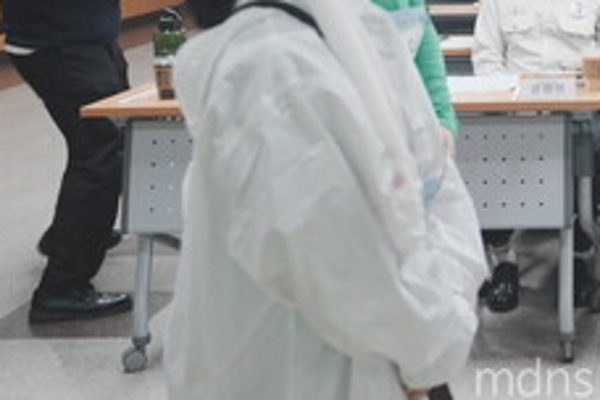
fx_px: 1450
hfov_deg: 21.9
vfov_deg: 15.4
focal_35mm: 87
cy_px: -20
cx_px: 687
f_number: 3.5
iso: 320
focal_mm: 33
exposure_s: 1/40
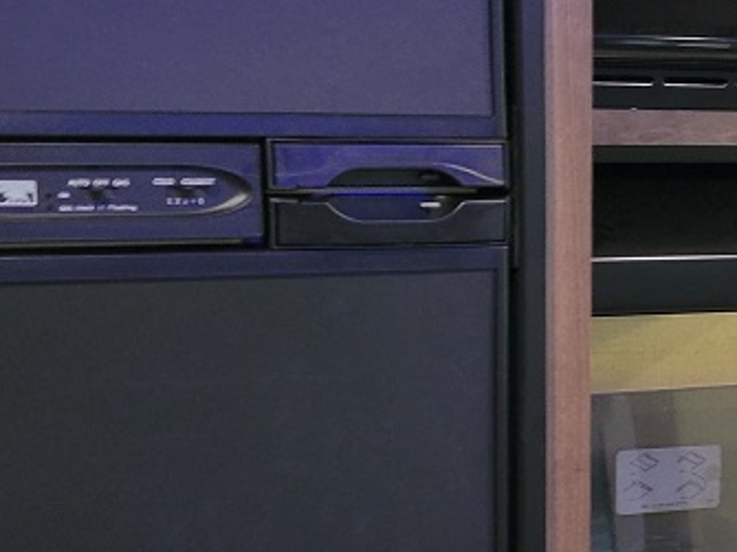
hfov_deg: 19.6
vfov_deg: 15.5
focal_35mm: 94
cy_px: 508
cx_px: 902
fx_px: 2001
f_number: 1.8
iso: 200
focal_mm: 5.4
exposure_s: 1/40
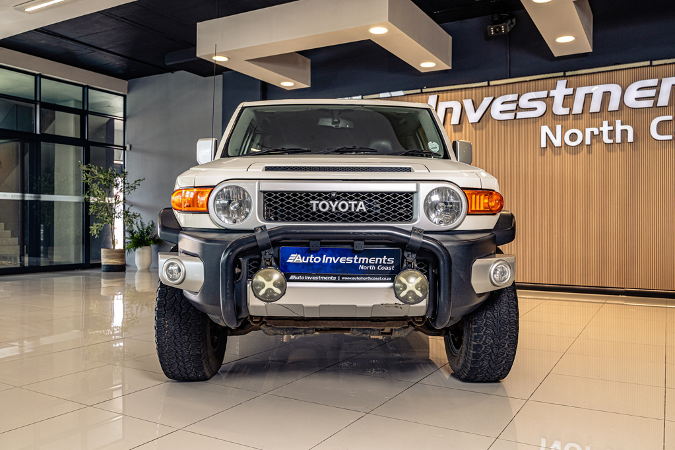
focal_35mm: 30
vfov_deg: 43.0
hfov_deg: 61.1
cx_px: 338
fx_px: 572
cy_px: 225
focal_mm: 30.5
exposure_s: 1/200
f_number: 5
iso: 500
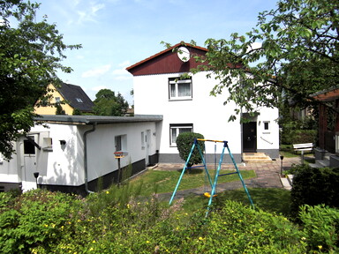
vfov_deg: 49.7
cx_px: 170
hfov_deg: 63.4
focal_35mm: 28
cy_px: 127
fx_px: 274
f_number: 7
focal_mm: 4.9
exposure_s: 1/200
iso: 50
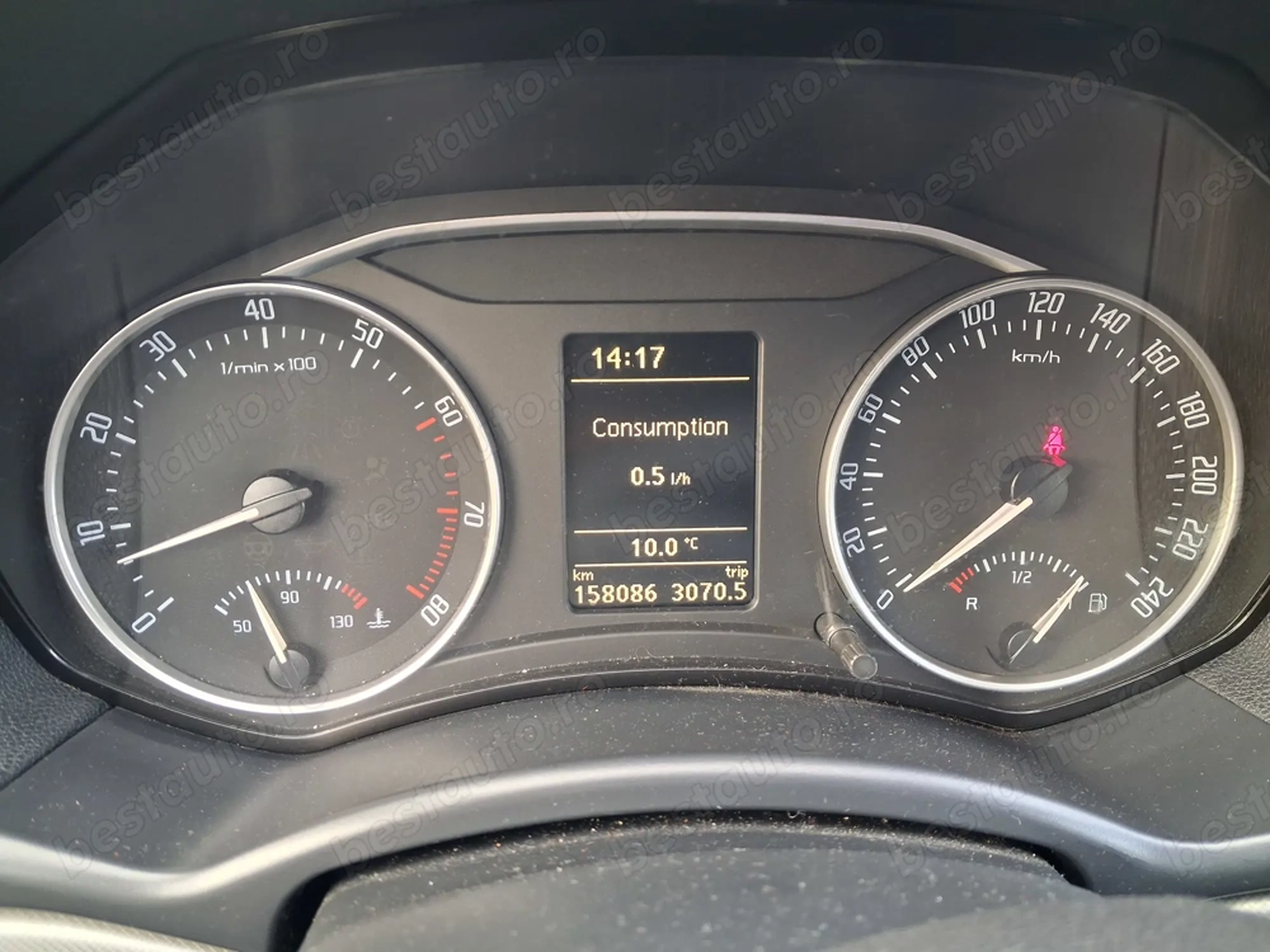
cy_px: 476
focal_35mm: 27
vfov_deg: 51.4
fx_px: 991
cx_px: 635
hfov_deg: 65.3
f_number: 1.8
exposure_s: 1/50
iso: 320
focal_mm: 4
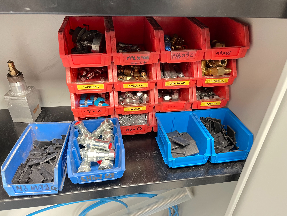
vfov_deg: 53.1
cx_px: 144
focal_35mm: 26
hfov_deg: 67.3
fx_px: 216
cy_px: 108
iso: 400
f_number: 1.6
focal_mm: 5.1
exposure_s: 1/60
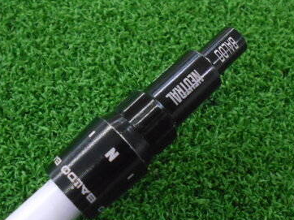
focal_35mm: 46
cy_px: 99
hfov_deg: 41.2
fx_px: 390
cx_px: 159
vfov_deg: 31.5
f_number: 3.2
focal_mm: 4.6
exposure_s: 1/80
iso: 800
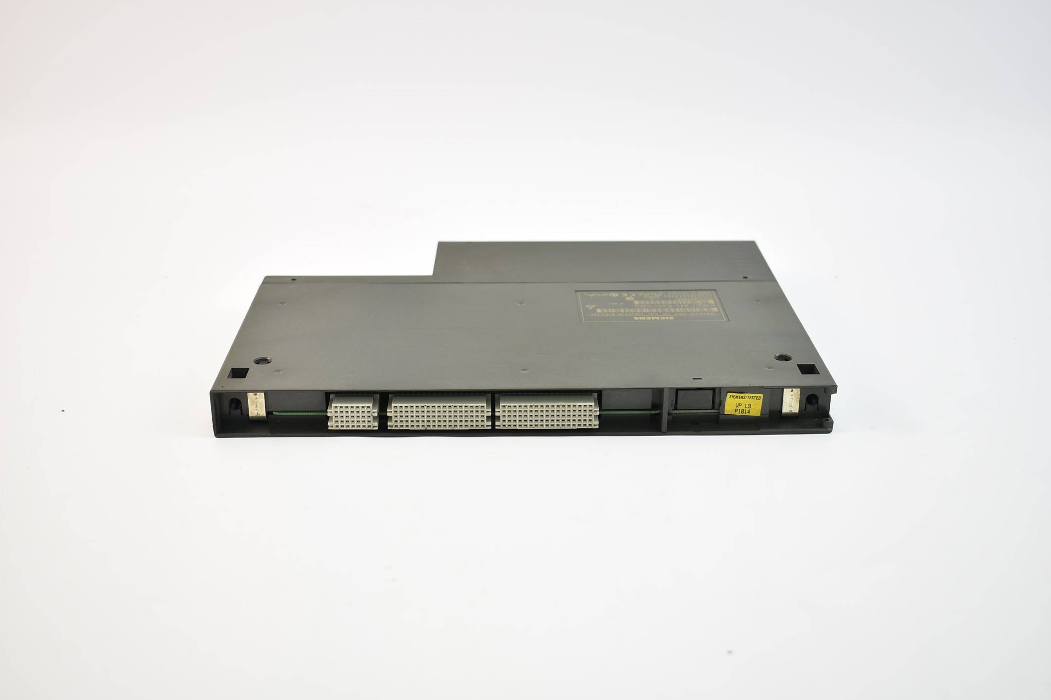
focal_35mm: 45
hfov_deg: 44.0
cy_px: 353
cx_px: 527
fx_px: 1299
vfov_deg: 30.2
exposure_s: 1/30
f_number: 4.2
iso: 100
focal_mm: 29
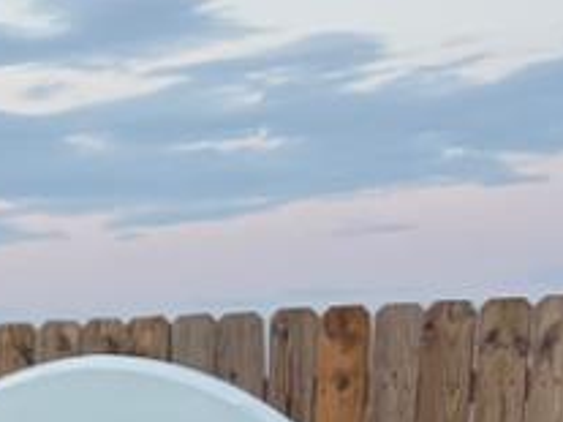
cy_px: 919
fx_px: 2828
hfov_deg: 9.1
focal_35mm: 174
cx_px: -1131
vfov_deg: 8.0
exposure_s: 1/121
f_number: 1.78
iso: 125
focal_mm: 6.76
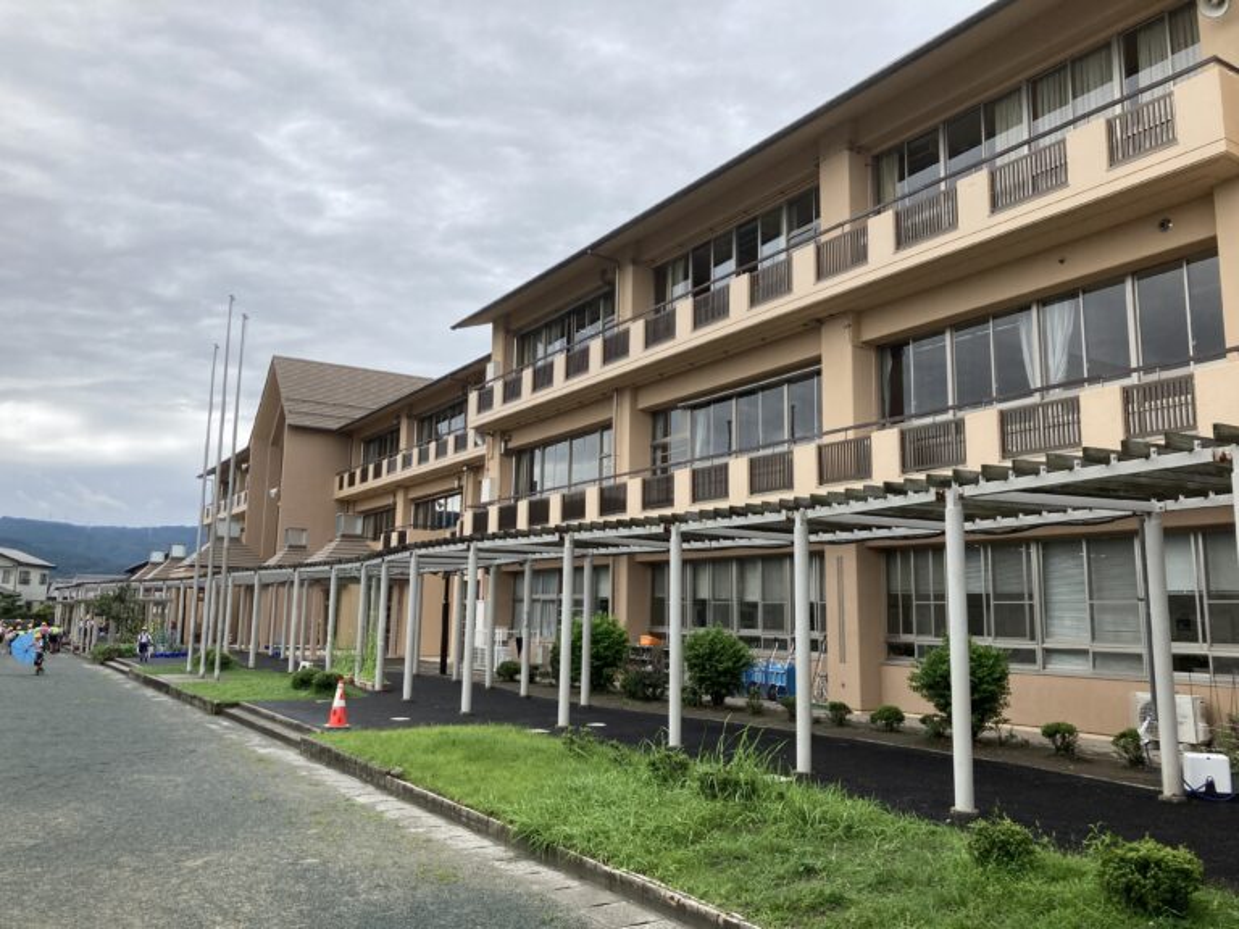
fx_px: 1002
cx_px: 620
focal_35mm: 28
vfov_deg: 49.7
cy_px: 464
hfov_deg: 63.4
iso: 20
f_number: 1.8
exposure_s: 1/2183
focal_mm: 3.99
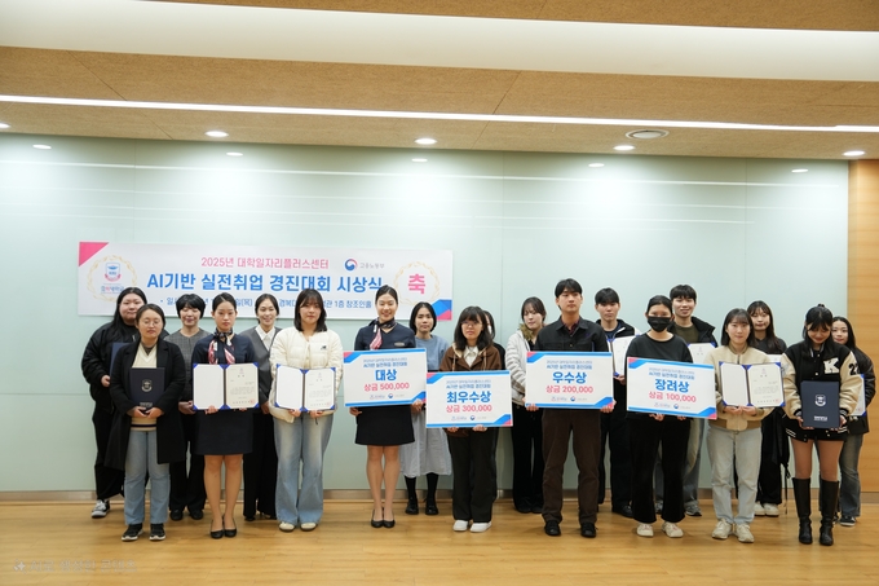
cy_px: 293
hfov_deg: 55.8
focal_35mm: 34
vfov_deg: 38.9
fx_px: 830
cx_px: 440
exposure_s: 1/40
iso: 400
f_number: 2.8
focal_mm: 34
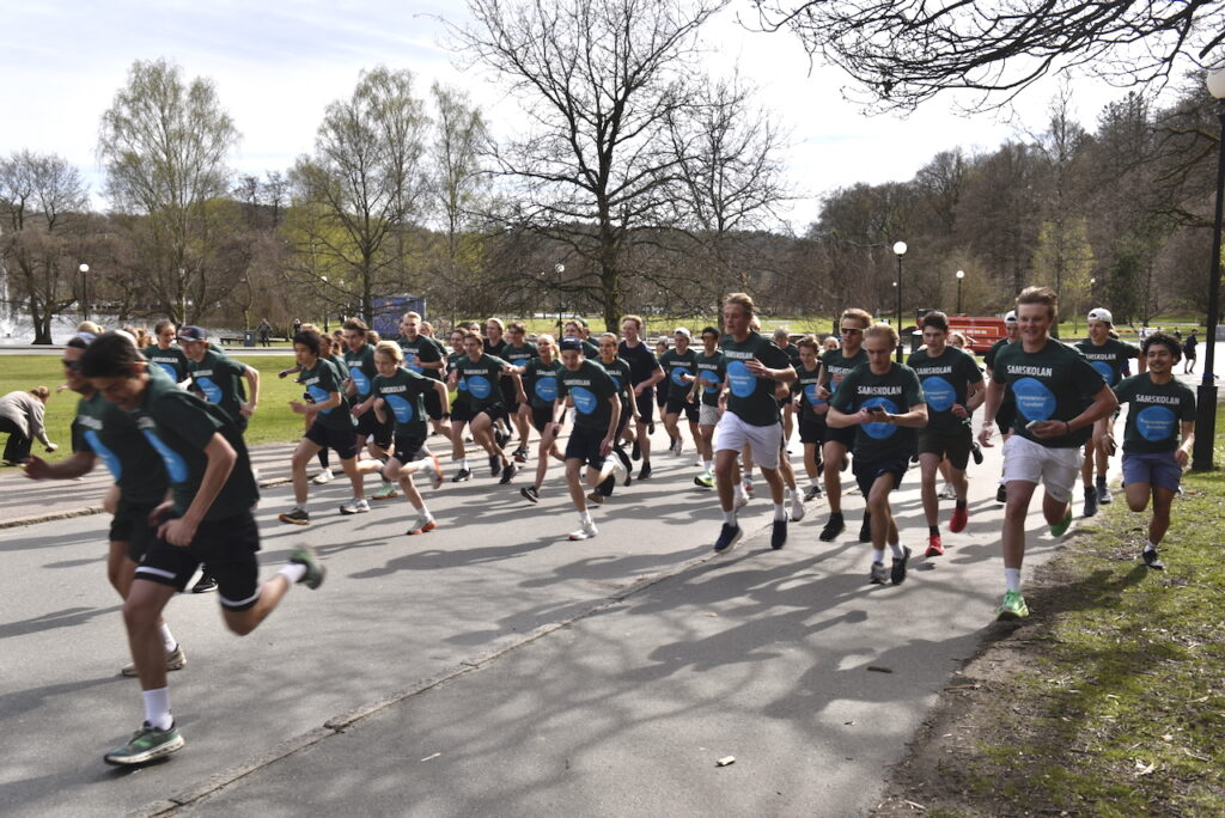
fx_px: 1192
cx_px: 612
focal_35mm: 35
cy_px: 409
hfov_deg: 54.4
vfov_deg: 37.9
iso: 250
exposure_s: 1/320
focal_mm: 35
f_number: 9
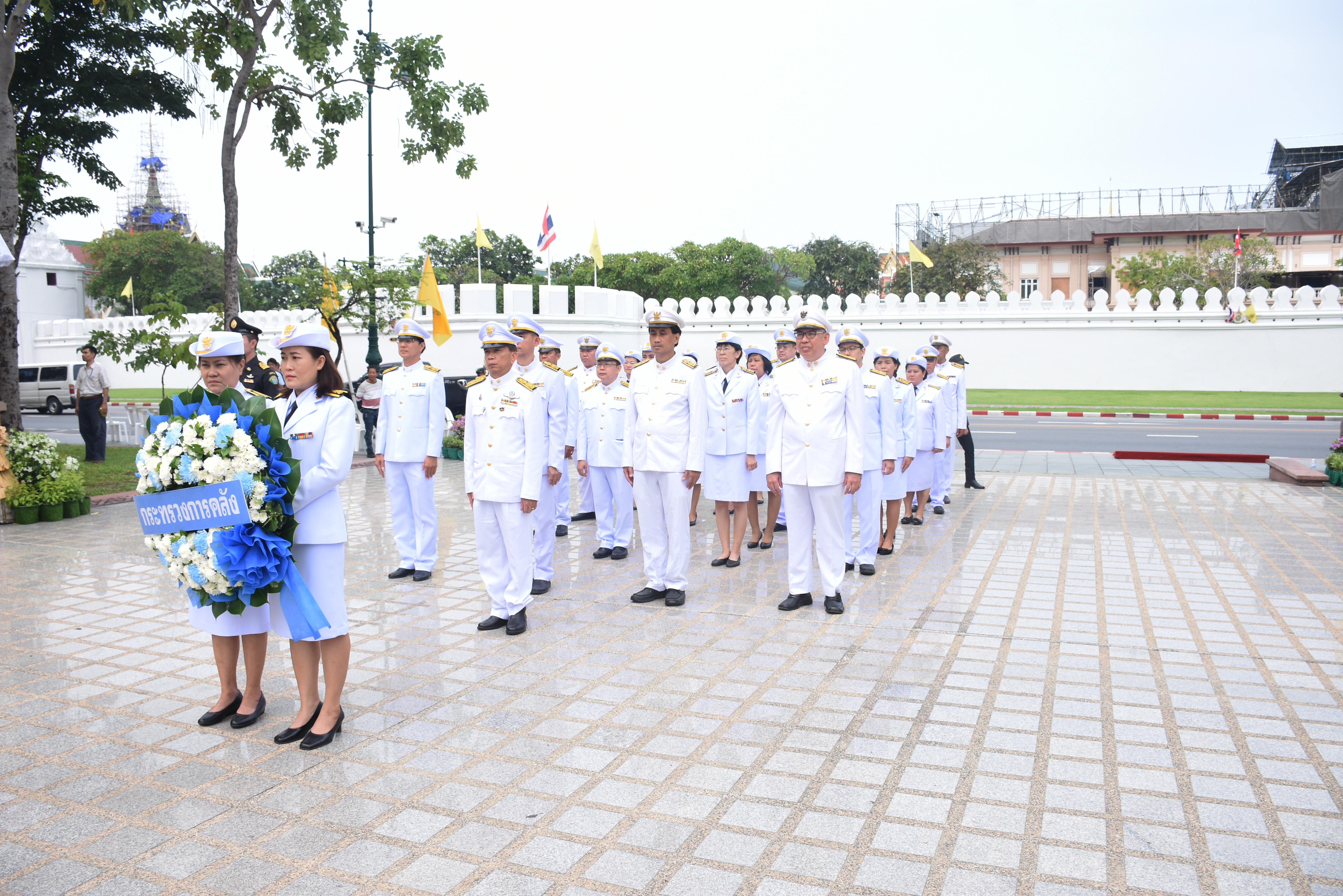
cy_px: 448
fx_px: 1007
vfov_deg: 47.9
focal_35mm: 27
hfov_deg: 67.4
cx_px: 672
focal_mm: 18
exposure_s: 1/250
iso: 200
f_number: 5.6
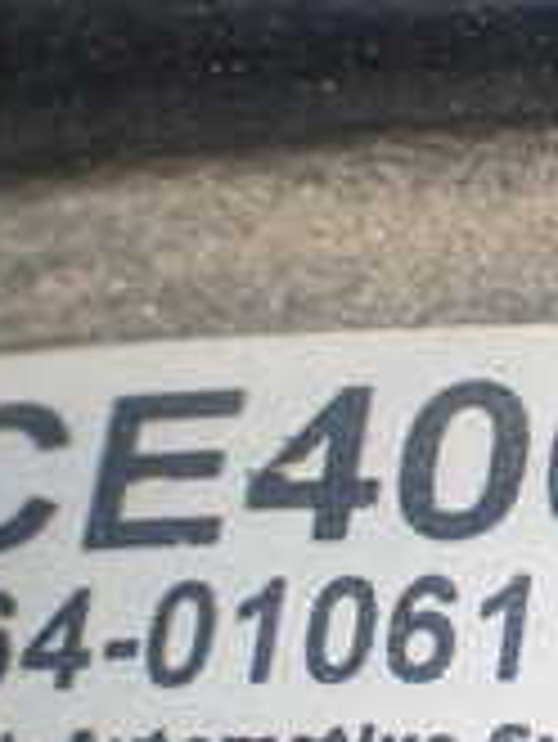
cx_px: 648
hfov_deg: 8.1
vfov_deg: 10.8
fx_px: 3907
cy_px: 508
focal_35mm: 182
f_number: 3.2
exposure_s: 1/50
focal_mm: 9.01
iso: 400
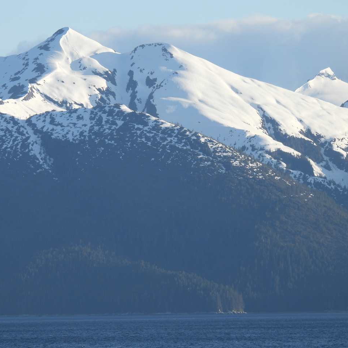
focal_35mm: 378
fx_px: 4299
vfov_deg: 4.6
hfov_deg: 4.6
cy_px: 174
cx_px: 138
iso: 100
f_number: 5
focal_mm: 57.1
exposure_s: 1/400
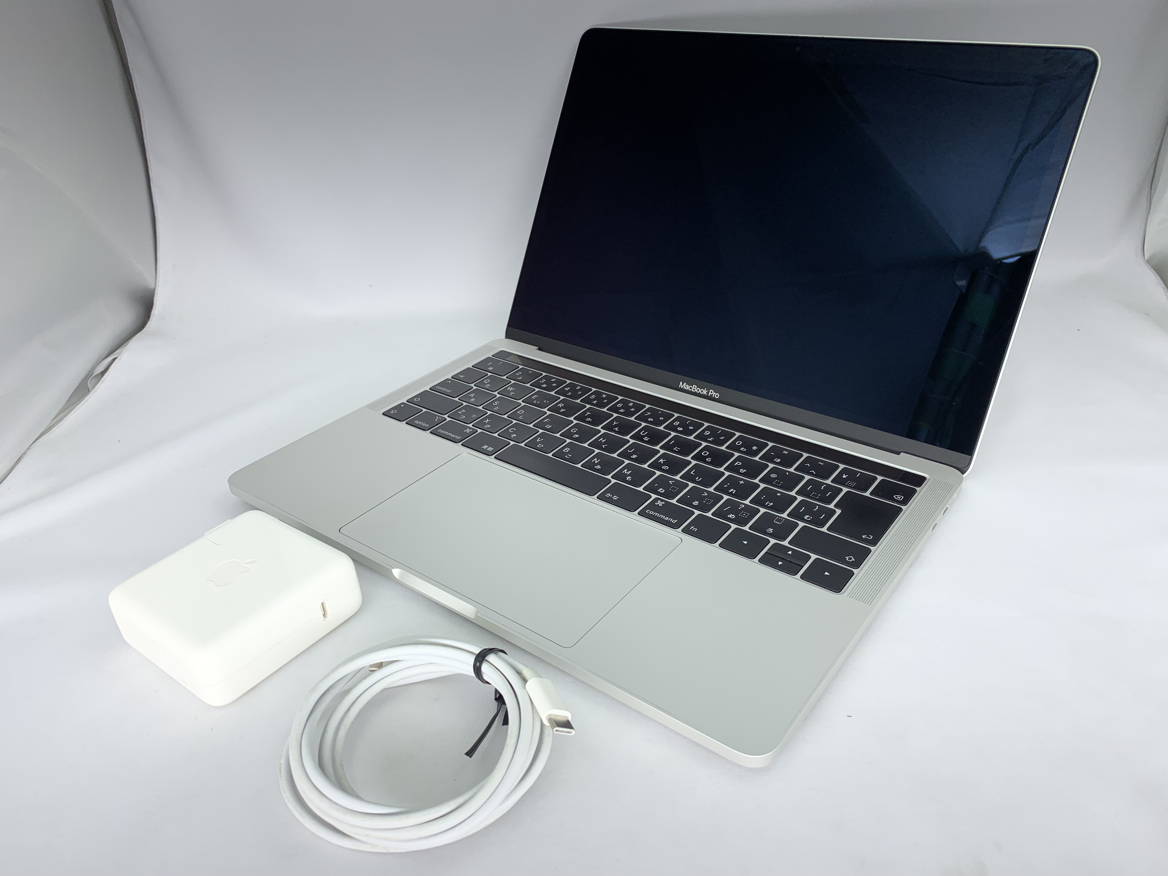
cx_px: 584
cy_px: 438
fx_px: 877
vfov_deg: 53.1
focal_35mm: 26
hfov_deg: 67.3
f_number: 1.8
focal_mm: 4.25
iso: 25
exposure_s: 1/288
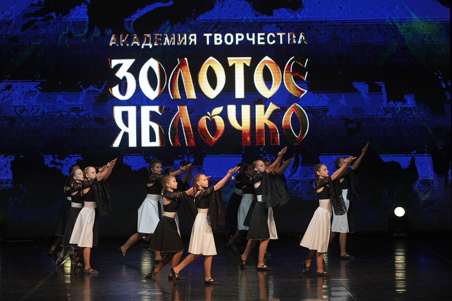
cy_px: 150
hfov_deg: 17.8
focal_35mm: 115
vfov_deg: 11.9
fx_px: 1444
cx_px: 226
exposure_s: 1/400
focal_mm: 115
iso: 2000
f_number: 4
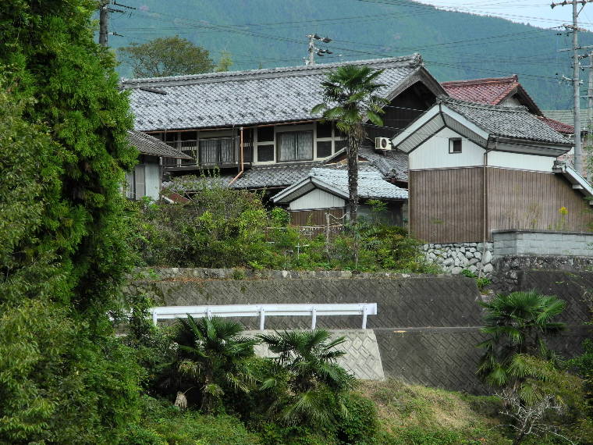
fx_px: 2964
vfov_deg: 8.6
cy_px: 222
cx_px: 296
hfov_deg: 11.4
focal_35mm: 173
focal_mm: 37
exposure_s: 1/250
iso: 100
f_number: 5.6
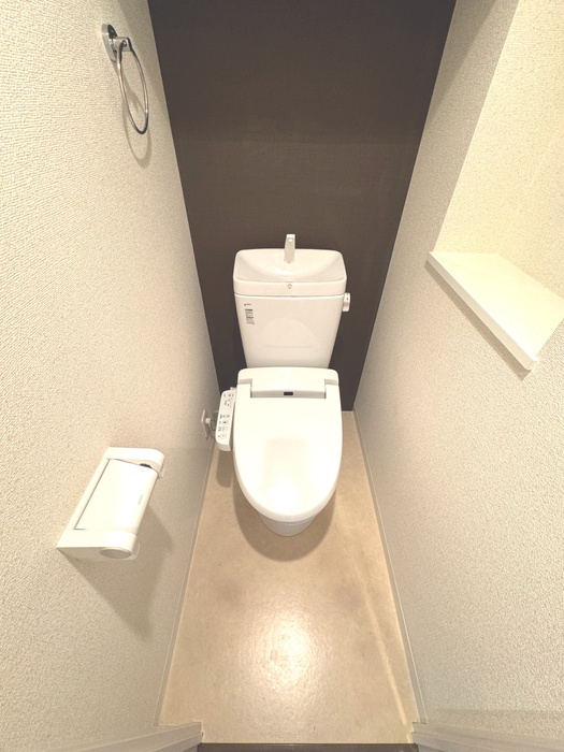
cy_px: 376
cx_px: 282
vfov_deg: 102.1
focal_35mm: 14
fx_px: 304
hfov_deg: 85.7
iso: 200
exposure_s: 1/60
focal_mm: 2.22
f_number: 2.2
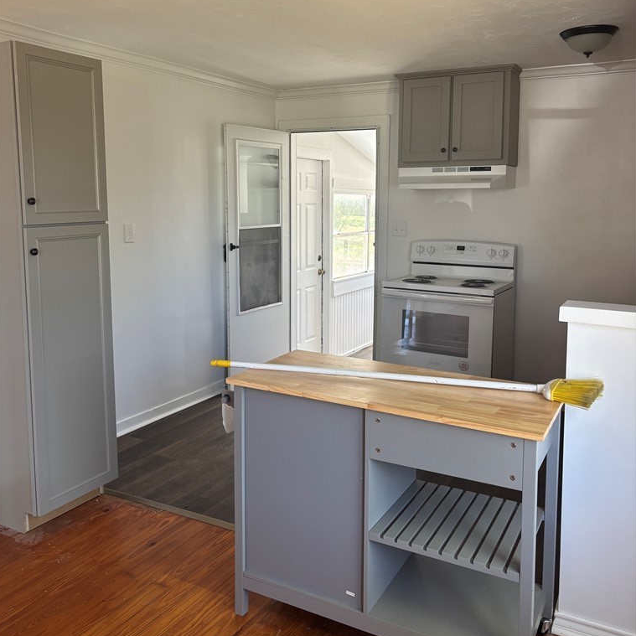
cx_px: 317
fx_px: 644
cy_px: 256
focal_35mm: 31
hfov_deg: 52.5
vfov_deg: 52.2
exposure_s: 1/121
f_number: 1.6
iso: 125
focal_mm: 5.96
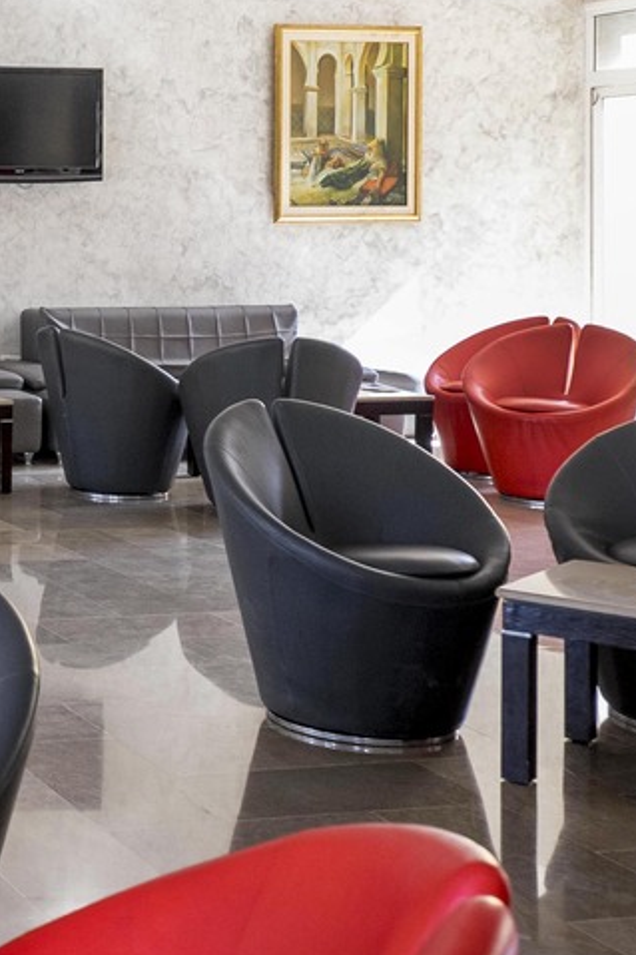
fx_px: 1644
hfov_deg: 19.3
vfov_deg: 32.3
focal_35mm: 62
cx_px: -307
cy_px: 384
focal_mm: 19.4
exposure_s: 1/45
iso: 1000
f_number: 5.6
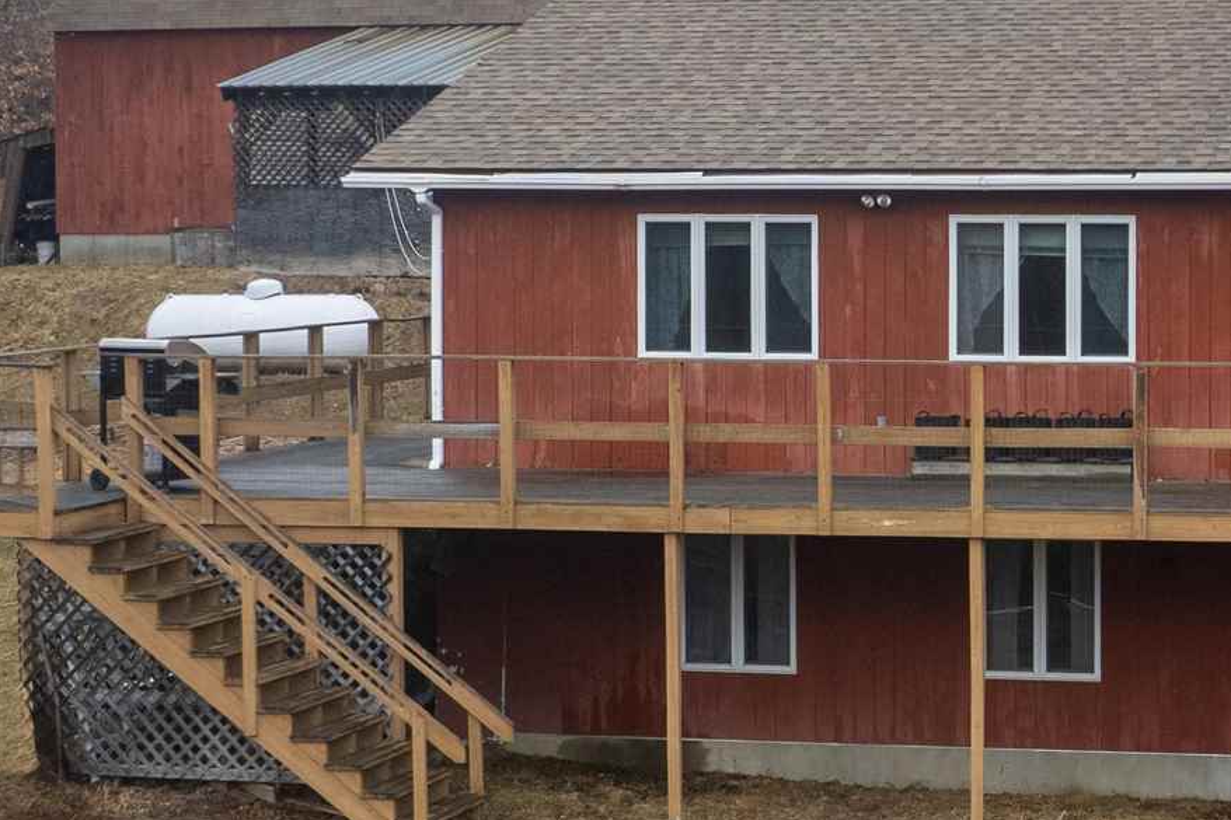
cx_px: 1274
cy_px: 467
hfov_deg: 24.9
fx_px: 2632
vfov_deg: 17.7
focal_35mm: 77
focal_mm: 8.38
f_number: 2.8
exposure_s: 1/80
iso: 120
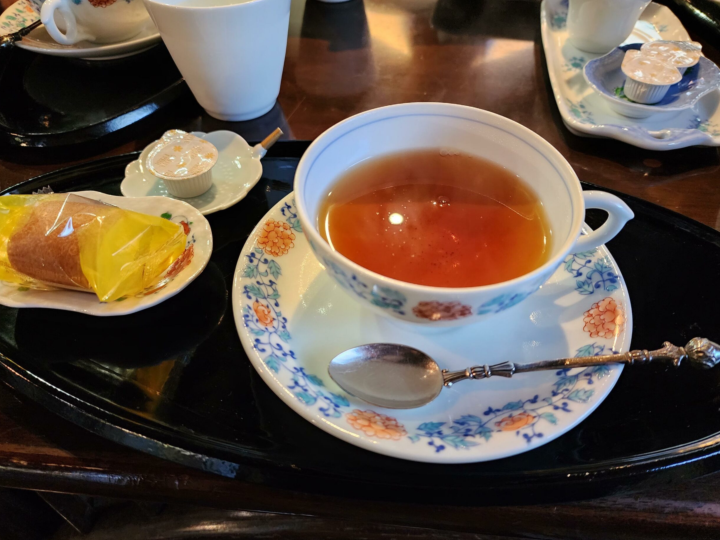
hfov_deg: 71.6
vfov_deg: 56.8
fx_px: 499
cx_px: 358
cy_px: 267
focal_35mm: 24
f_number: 1.8
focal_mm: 6.4
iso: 640
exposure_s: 1/40
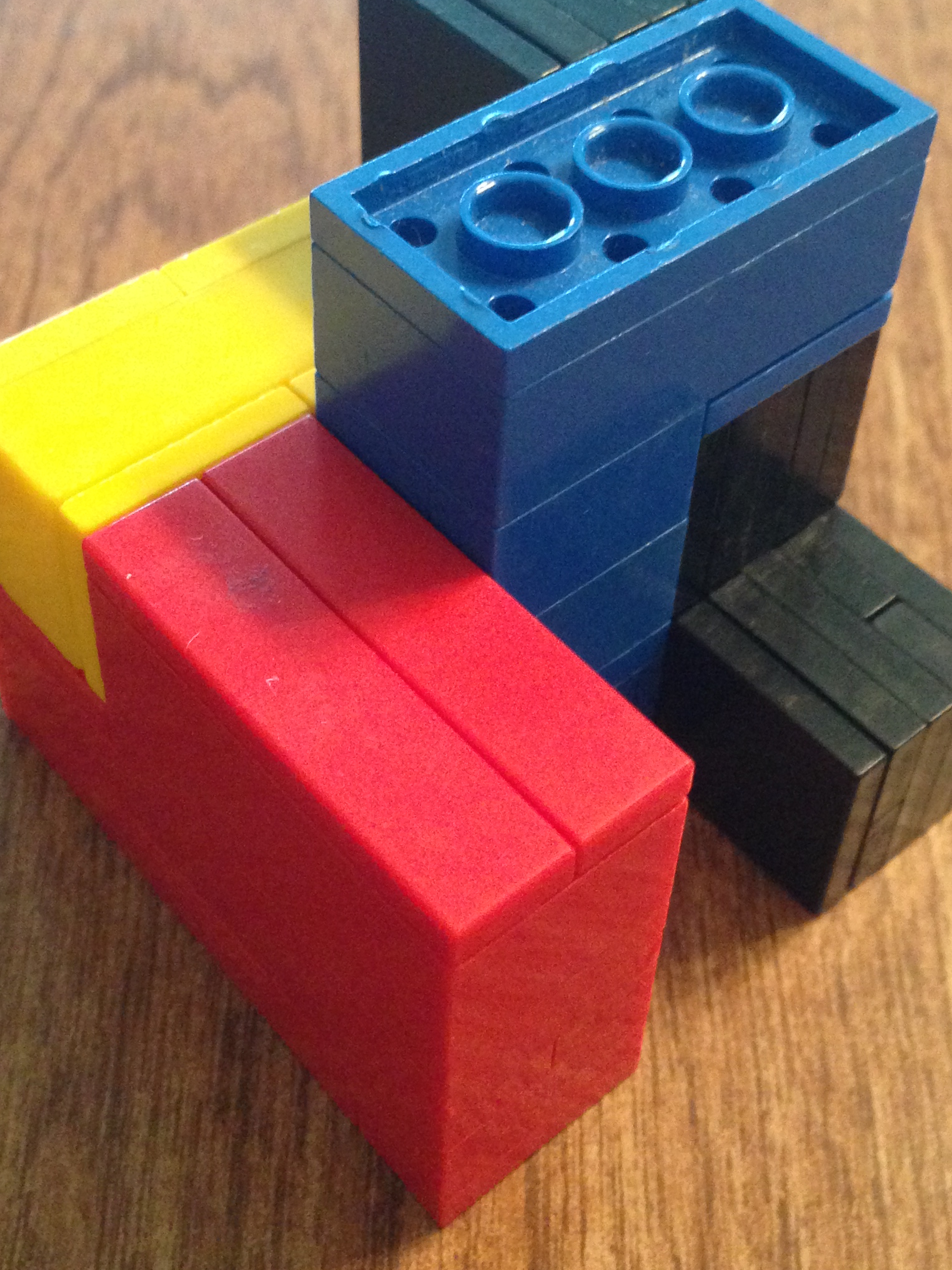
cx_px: 459
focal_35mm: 53
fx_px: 1943
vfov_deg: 36.0
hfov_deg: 27.5
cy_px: 501
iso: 400
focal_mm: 4.12
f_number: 2.4
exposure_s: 1/17
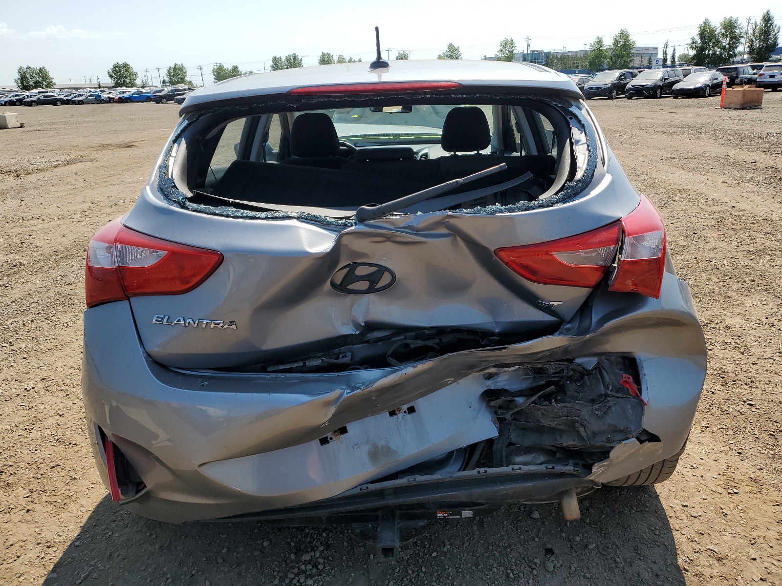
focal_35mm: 26
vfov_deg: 53.1
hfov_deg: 67.3
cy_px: 293
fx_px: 587
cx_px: 391
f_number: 1.5
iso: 50
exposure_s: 1/3333
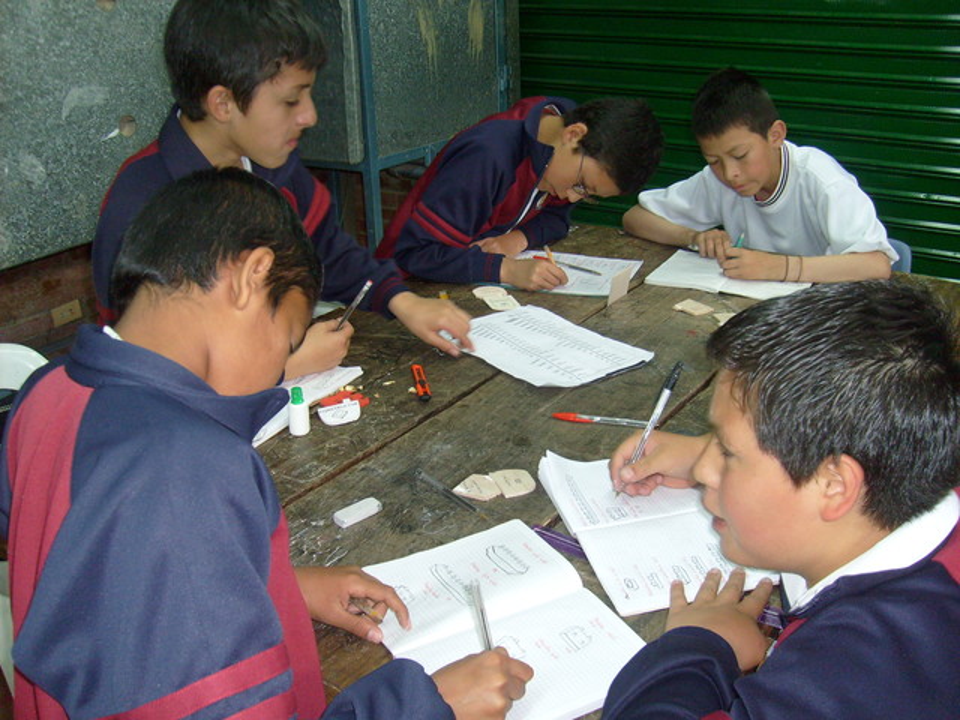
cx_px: 480
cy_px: 360
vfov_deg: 40.7
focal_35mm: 35
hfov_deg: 52.6
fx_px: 971
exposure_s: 1/45
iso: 100
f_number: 2.8
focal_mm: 5.8
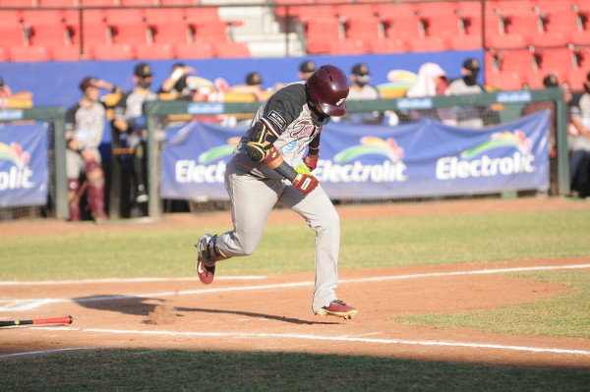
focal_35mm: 300
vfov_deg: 4.6
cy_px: 196
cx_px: 295
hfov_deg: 6.9
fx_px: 4913
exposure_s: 1/1250
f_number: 2.8
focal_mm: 200
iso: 200
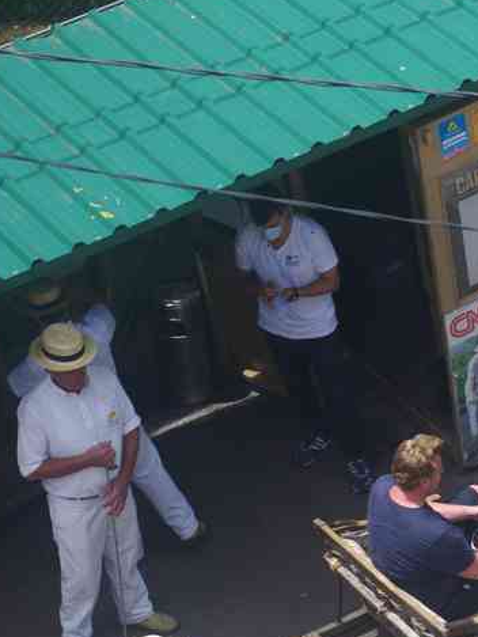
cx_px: 620
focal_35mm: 169
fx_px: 3111
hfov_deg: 8.7
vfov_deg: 11.7
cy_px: 436
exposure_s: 1/100
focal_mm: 55
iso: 400
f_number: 9
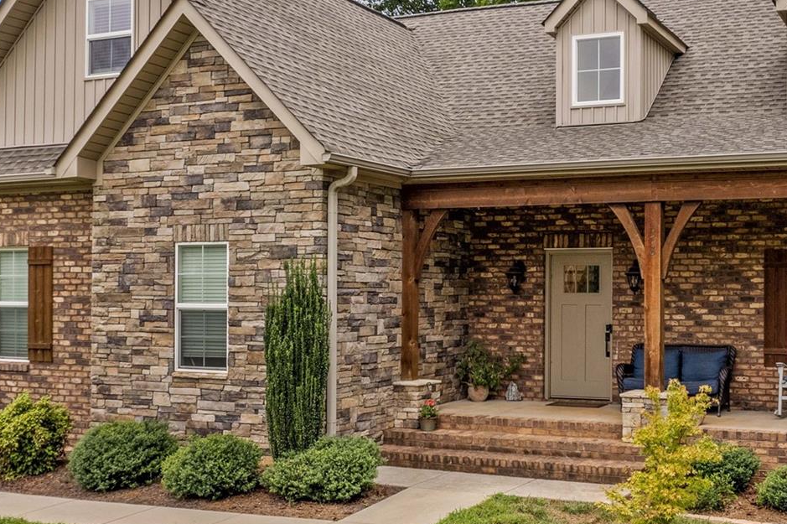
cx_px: 484
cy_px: 263
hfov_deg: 40.9
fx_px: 1049
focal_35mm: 48
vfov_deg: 28.0
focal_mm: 8.38
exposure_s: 1/180
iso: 110
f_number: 2.8
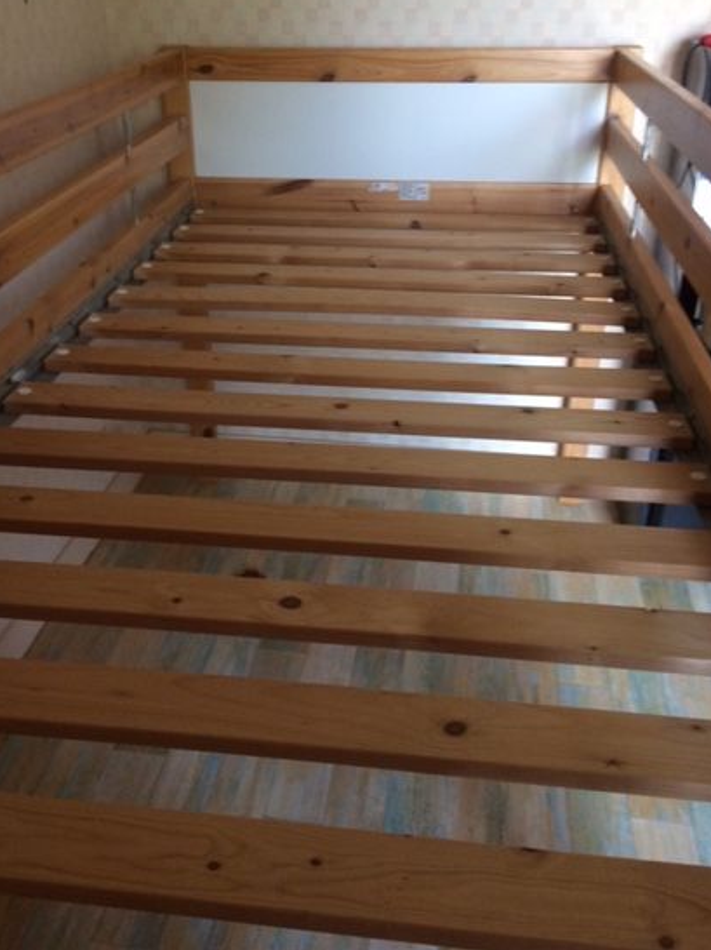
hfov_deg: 41.7
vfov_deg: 53.9
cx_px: 329
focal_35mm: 34
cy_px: 423
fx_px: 932
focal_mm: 4.15
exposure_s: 1/33
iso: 160
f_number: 2.2
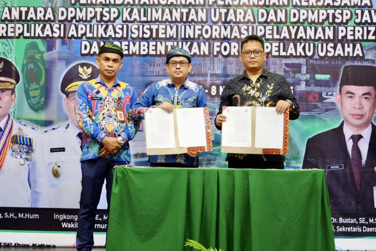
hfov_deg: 25.3
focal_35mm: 80
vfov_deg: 17.1
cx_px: 188
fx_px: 836
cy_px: 126
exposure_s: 1/160
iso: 12800
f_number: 5.6
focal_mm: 80
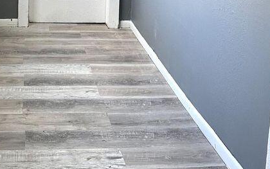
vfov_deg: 19.3
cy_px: -55
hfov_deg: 32.3
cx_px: 63
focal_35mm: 62
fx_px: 456
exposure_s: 1/118
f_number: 1.78
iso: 250
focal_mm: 6.86
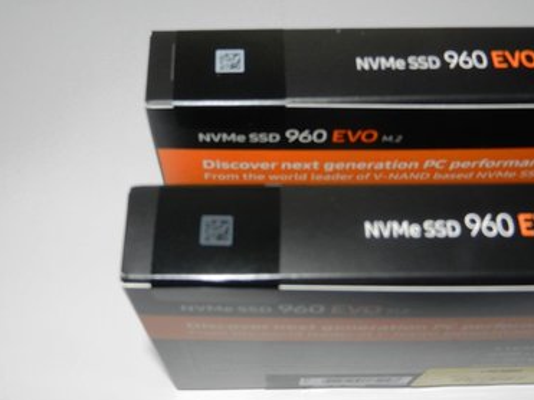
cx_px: 273
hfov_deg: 45.8
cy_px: 188
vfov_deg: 35.1
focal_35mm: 41
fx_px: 632
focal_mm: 6.9
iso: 200
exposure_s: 1/30
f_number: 4
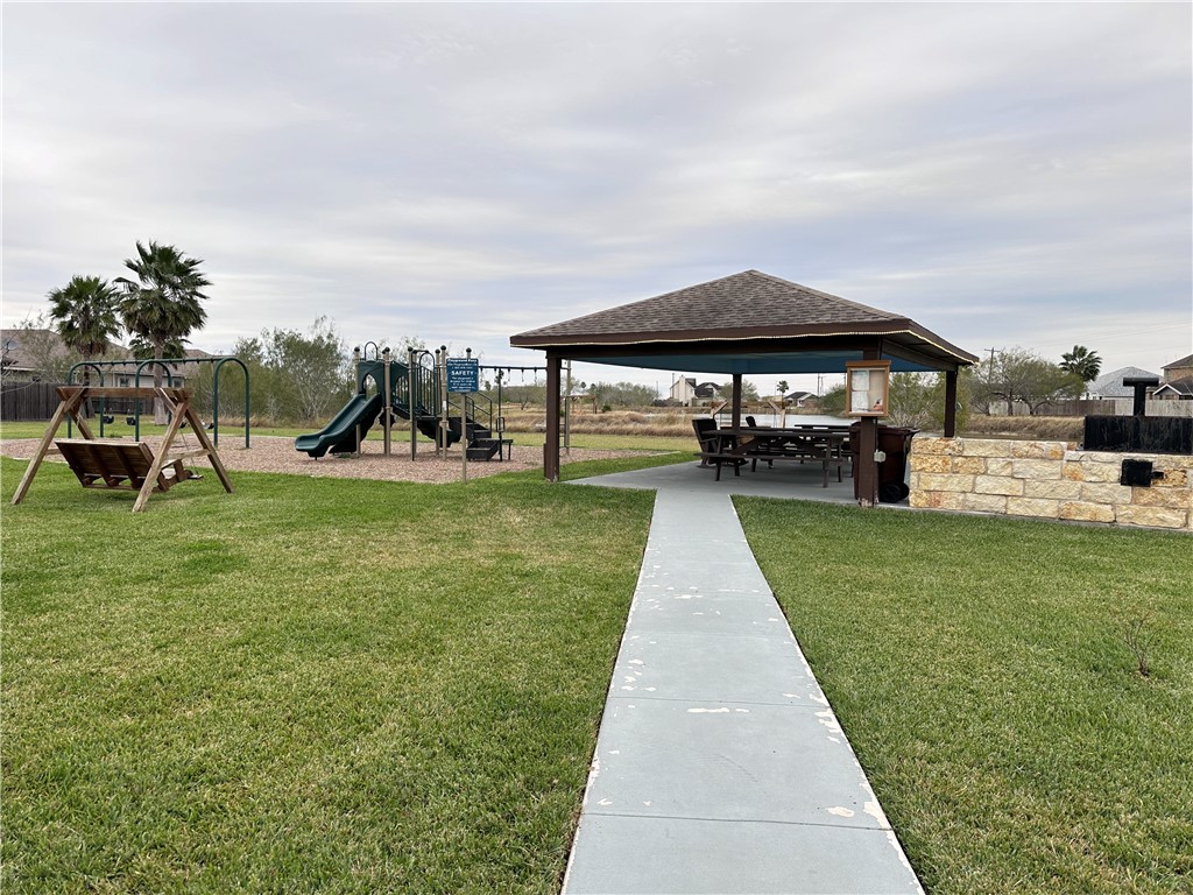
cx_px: 596
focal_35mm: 24
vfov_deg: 56.8
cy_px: 448
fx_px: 827
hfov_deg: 71.6
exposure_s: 1/164
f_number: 1.78
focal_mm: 6.86
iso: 64
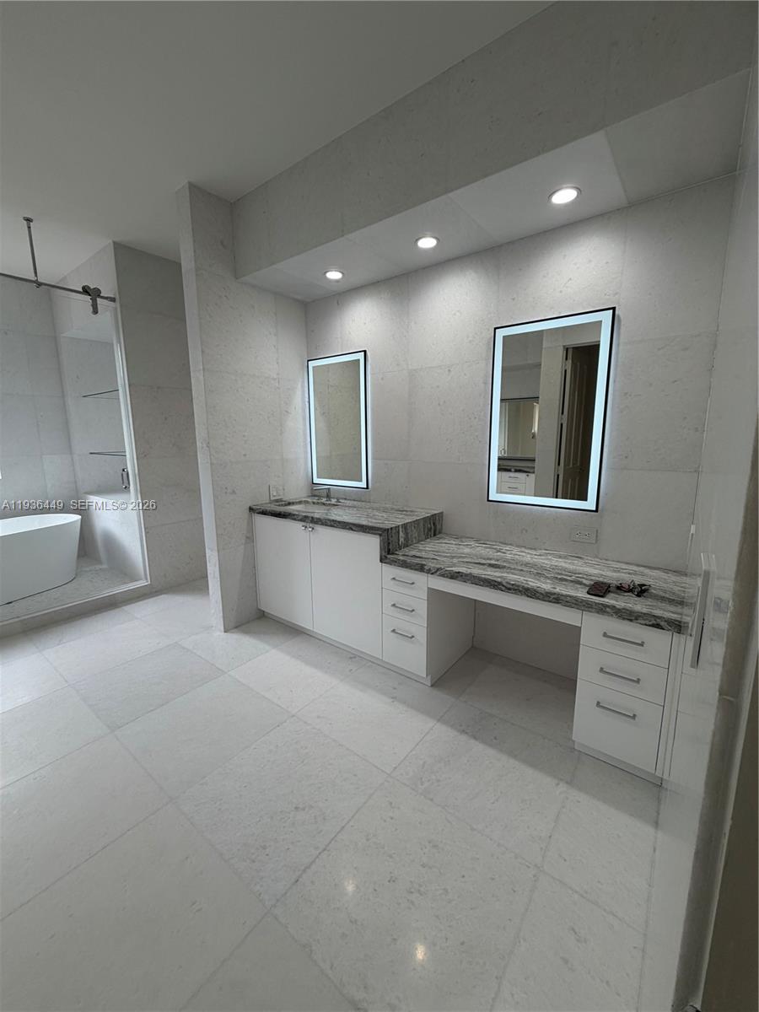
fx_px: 409
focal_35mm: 14
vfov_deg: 102.1
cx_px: 380
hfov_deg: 85.7
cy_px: 506
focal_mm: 2.22
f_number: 2.2
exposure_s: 1/120
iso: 50
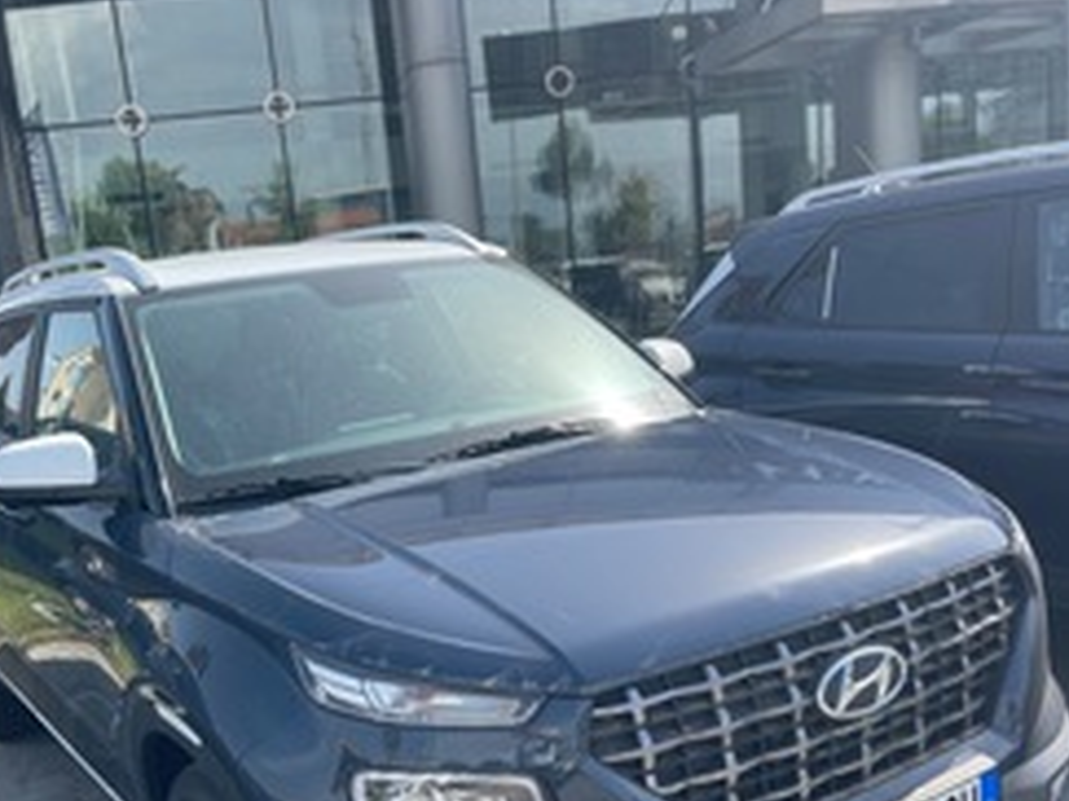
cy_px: 559
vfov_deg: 38.0
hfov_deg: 49.9
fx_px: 1142
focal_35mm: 37
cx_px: 444
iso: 32
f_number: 1.6
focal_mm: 5.1
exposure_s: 1/1164
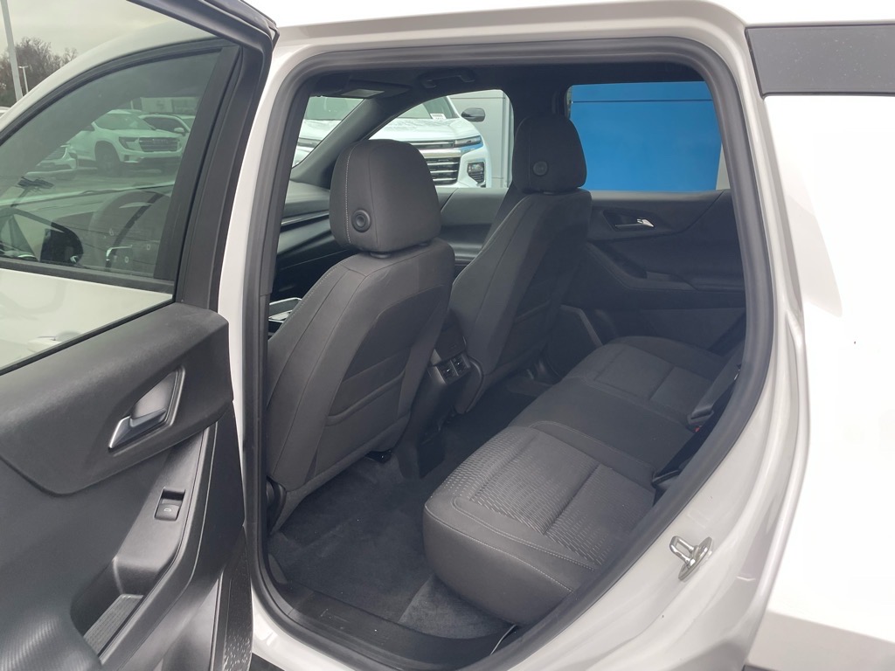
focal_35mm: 26
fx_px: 672
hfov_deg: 67.3
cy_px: 336
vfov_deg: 53.1
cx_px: 448
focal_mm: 4.2
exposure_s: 1/121
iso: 80
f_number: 1.6
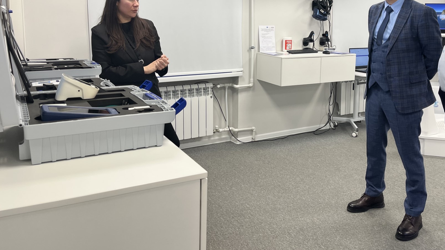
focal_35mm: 34
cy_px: 62
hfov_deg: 57.6
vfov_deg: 33.9
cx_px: 266
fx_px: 401
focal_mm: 5.1
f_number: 1.6
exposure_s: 1/100
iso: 80
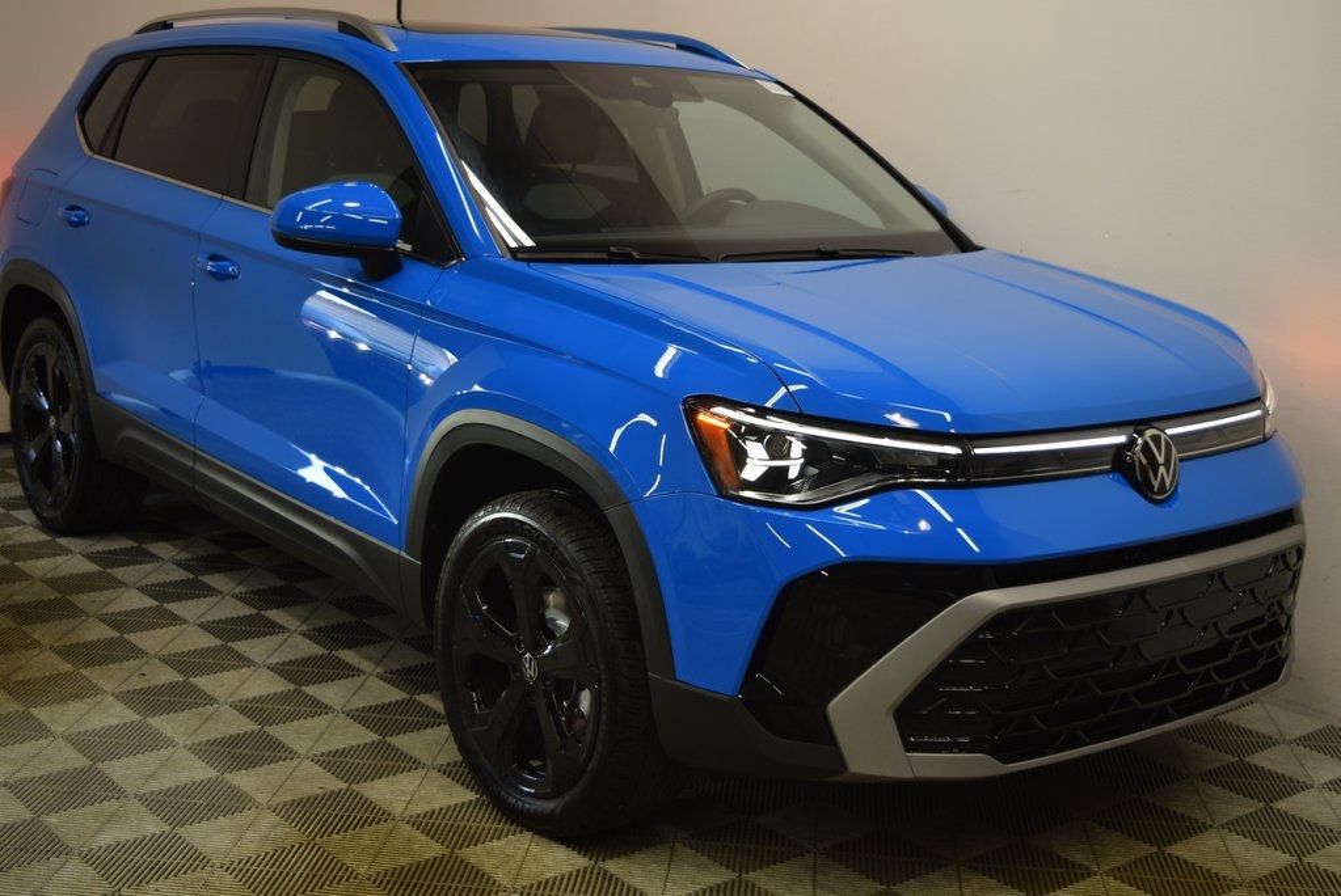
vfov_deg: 28.1
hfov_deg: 41.1
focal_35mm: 48
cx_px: 670
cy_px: 448
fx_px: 1789
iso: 450
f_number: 4.5
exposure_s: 1/60
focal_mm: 32
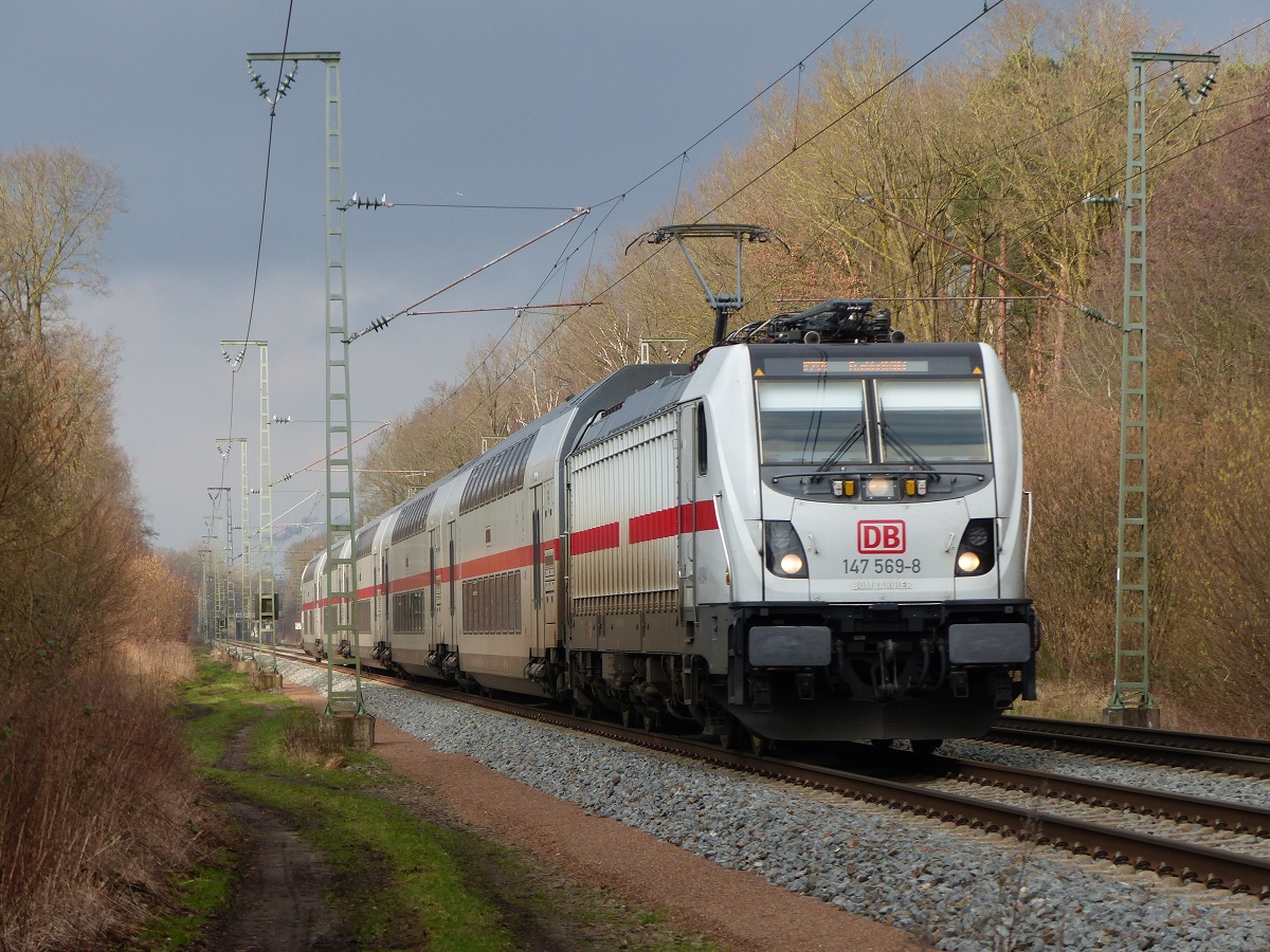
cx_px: 635
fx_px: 4623
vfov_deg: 11.8
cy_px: 476
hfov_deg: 15.6
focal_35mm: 126
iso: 100
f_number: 4
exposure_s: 1/500
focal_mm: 22.6
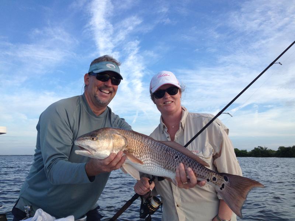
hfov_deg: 52.6
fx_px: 298
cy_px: 110
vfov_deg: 40.7
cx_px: 148
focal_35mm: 35
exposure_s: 1/593
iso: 50
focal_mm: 4.28
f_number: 2.4
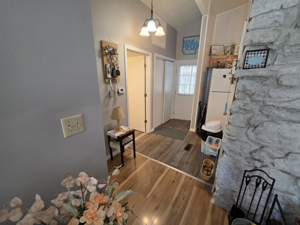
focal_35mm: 13
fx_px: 113
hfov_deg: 106.2
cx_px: 150
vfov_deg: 89.9
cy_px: 112
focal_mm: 2.2
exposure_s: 1/120
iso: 320
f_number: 1.9
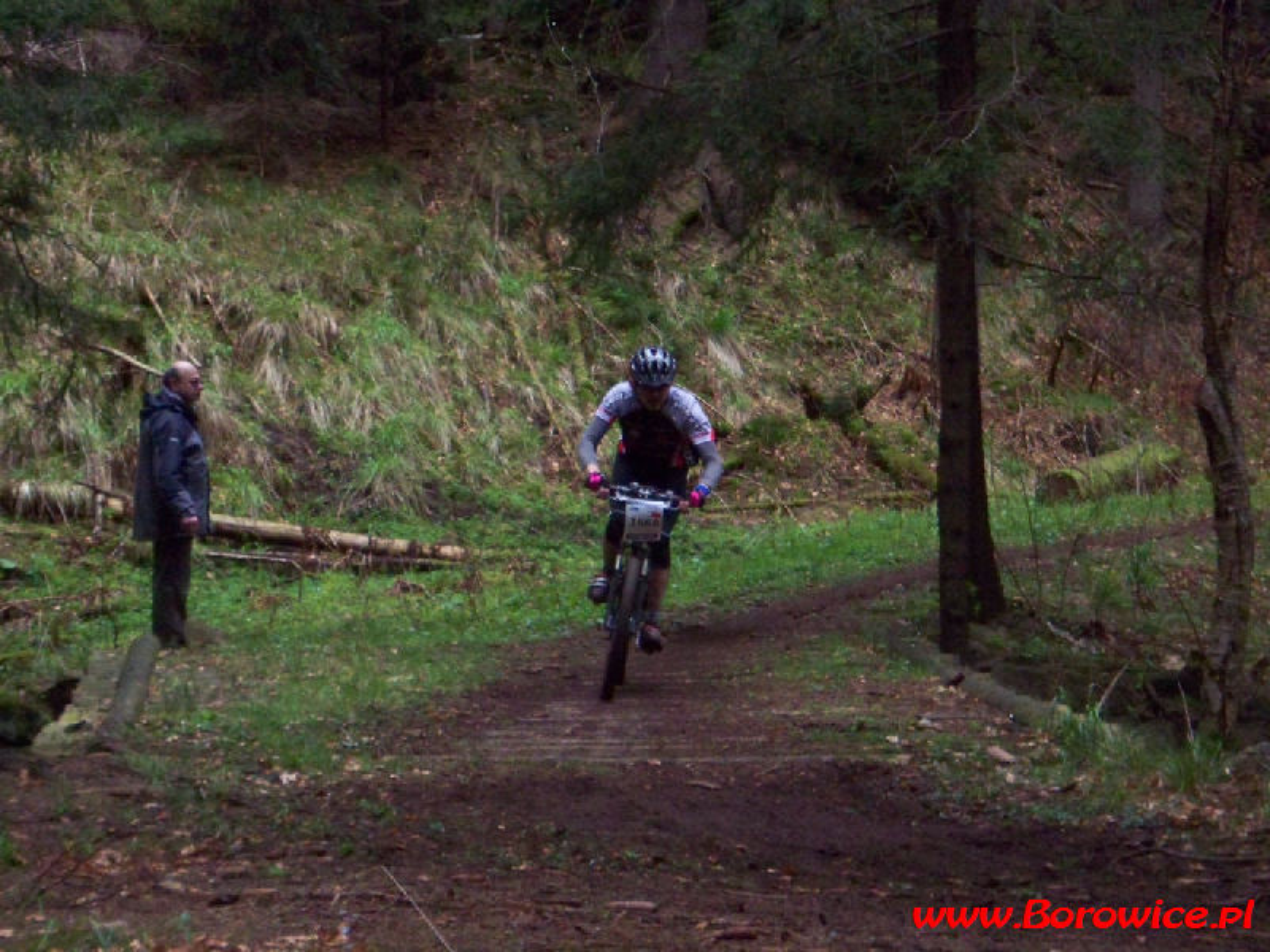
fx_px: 4293
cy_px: 476
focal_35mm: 117
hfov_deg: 16.8
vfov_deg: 12.7
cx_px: 635
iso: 400
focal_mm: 19.2
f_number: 4.4
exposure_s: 1/125
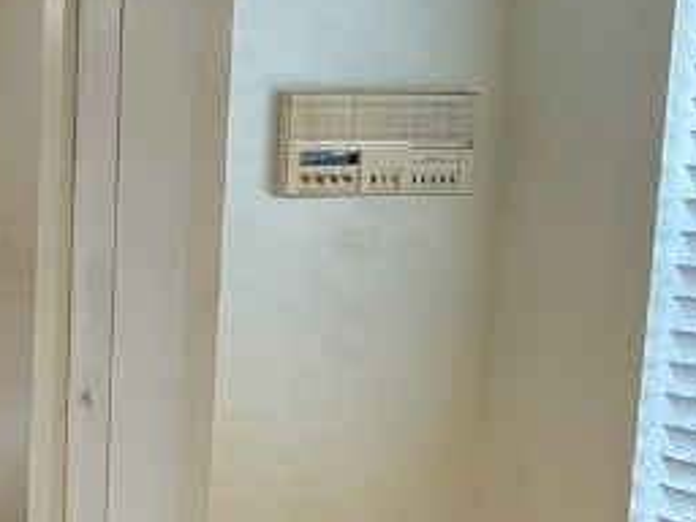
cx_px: -288
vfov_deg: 26.1
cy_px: 269
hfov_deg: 26.8
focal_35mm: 56
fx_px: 1126
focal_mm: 2.22
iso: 160
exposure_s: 1/120
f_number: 2.2
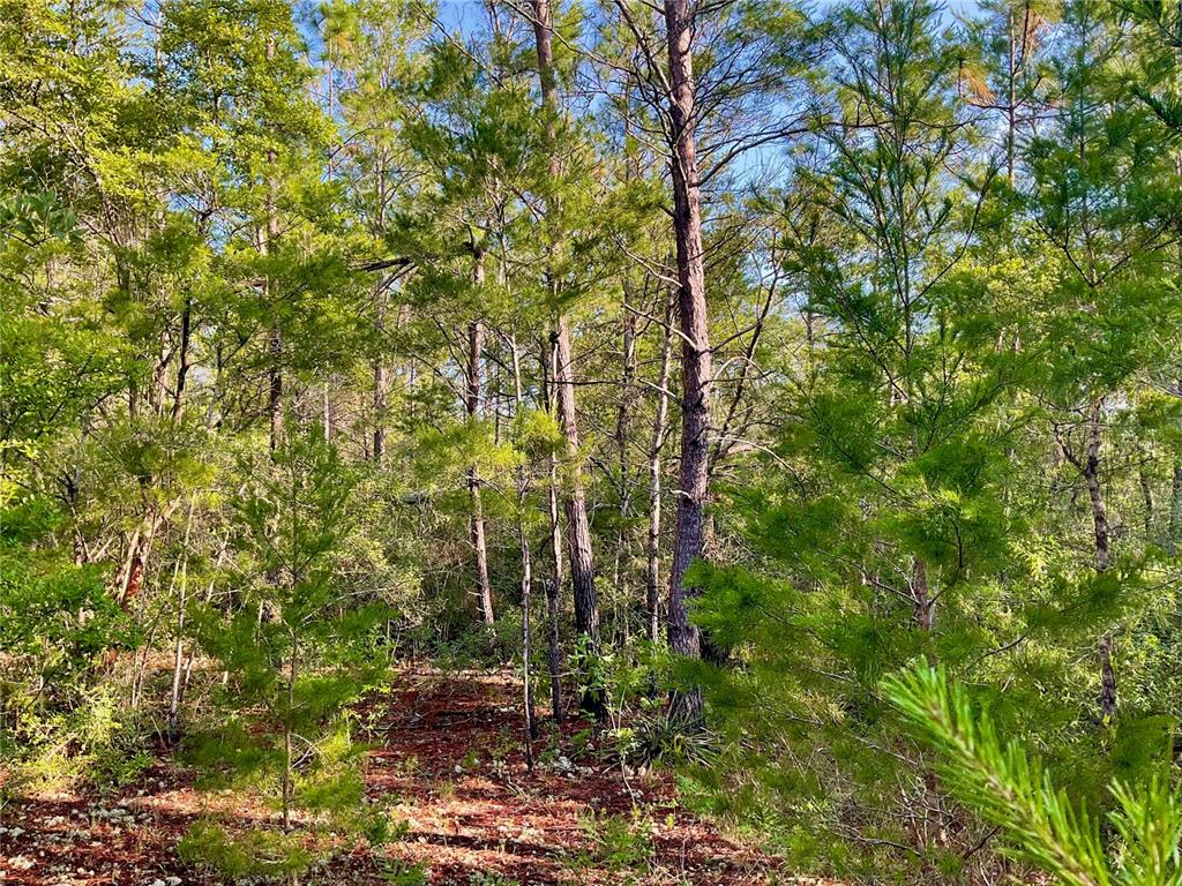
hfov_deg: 61.7
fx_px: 990
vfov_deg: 48.2
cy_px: 443
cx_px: 591
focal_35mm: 29
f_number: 1.8
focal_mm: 3
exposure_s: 1/147
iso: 16
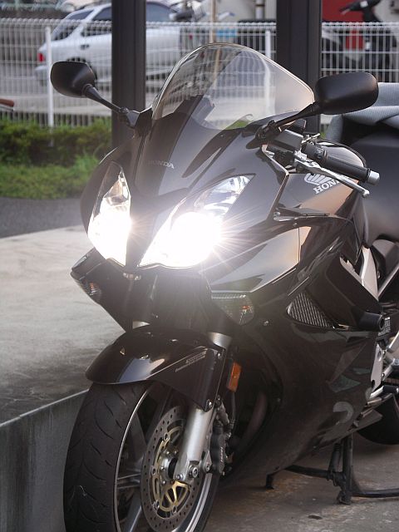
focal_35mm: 107
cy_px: 266
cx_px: 200
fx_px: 1644
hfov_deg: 13.8
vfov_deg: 18.4
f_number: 3.2
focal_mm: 27.6
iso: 100
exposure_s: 1/30
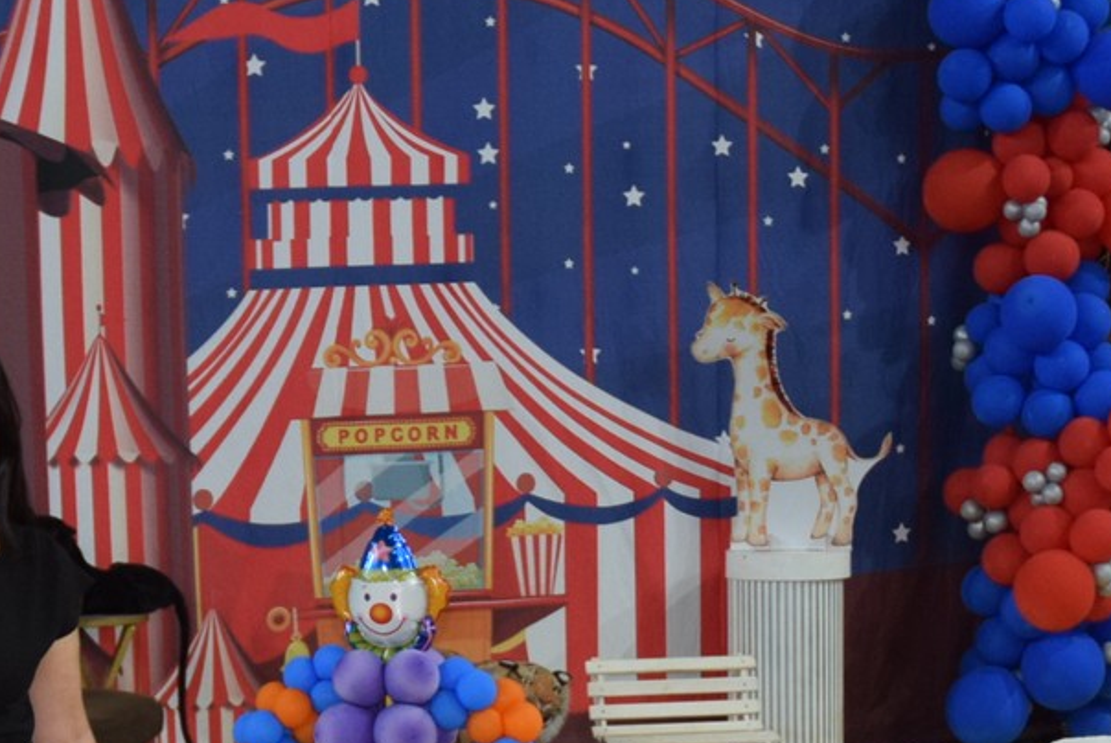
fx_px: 3444
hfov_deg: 18.3
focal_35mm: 111
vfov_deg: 12.1
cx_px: 347
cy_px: 783
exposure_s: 1/60
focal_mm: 25
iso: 1100
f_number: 3.8
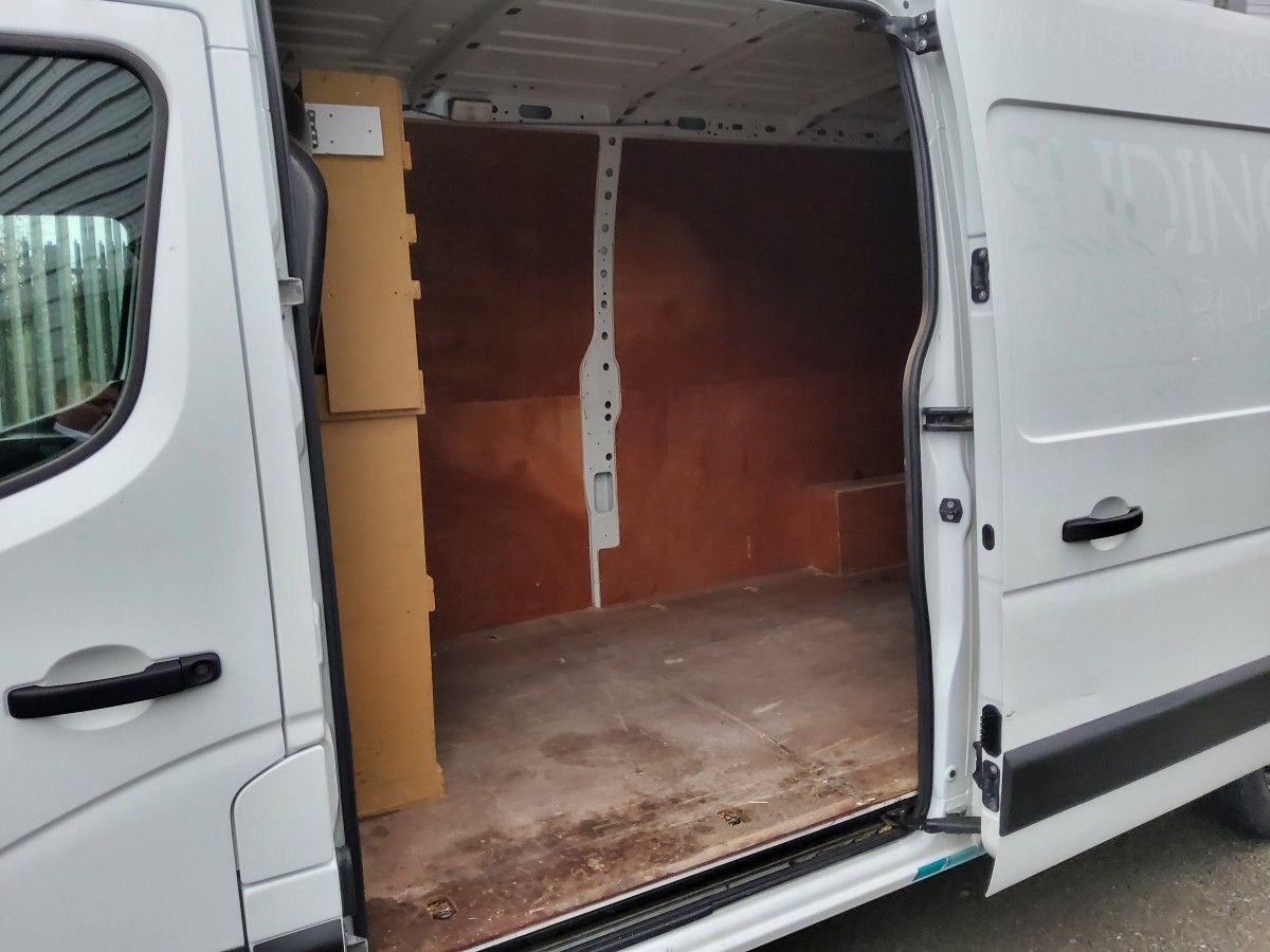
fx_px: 954
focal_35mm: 26
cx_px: 635
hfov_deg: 67.3
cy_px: 476
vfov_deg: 53.1
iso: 200
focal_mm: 3.08
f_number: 2
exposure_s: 1/40
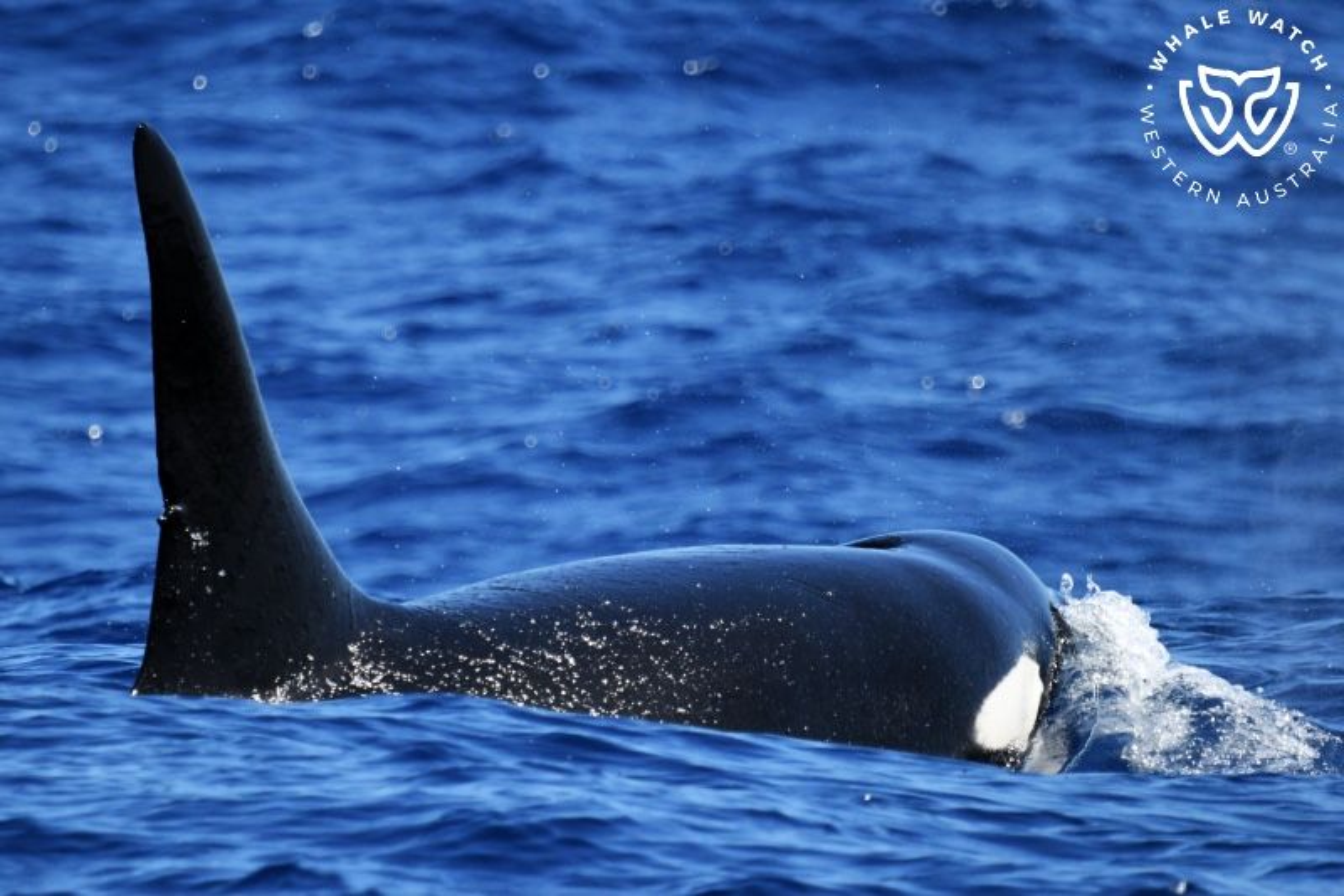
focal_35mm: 600
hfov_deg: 3.4
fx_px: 22394
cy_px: 448
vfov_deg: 2.3
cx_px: 672
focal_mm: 600
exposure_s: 1/8000
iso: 1600
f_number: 6.3
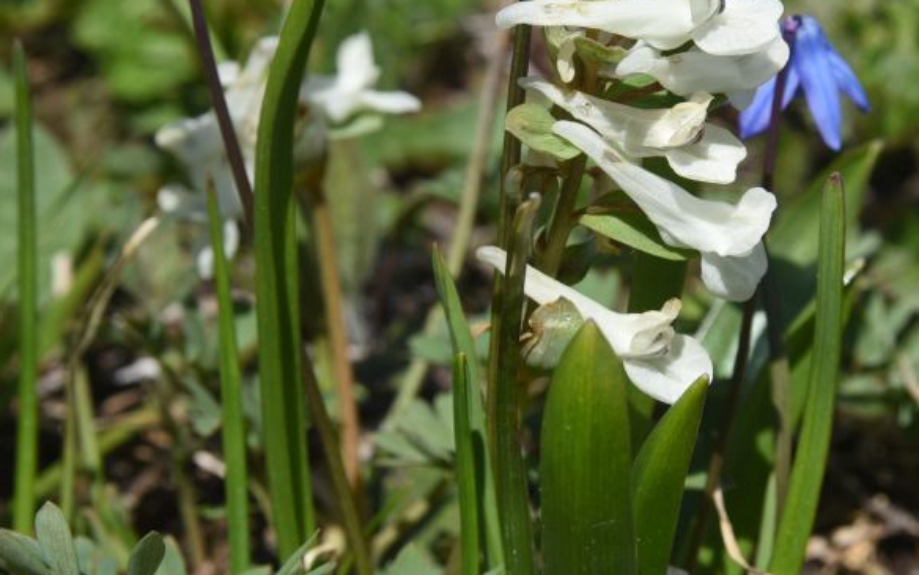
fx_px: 3181
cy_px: 245
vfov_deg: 10.3
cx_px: 661
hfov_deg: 16.4
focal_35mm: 127
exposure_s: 1/250
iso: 125
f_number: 11
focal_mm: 56
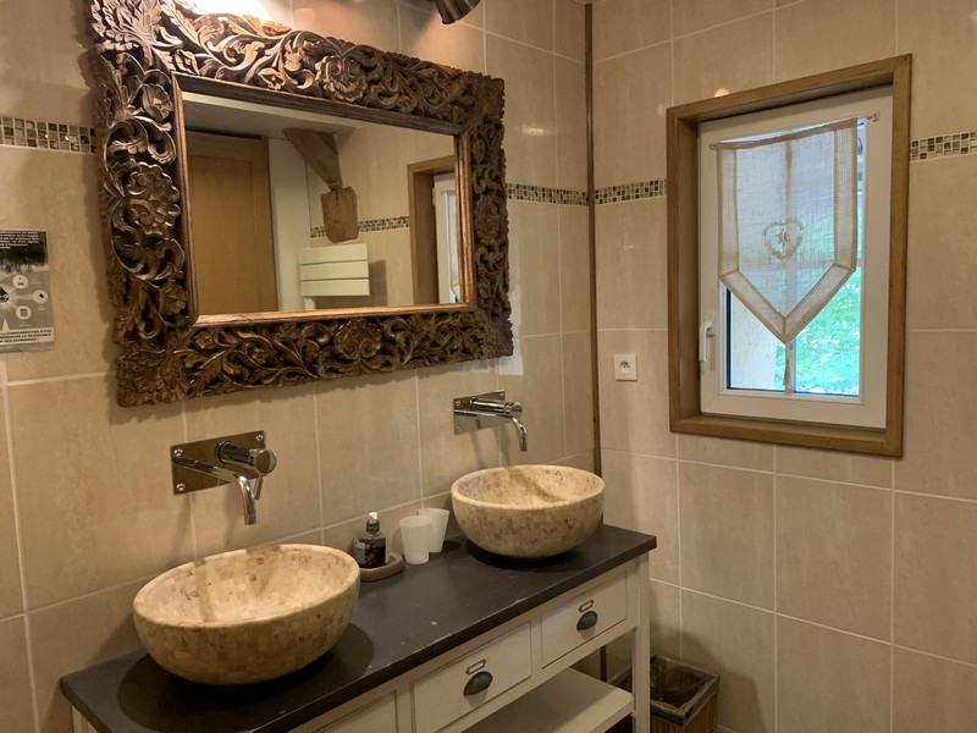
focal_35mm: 26
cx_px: 488
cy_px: 366
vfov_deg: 53.1
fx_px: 734
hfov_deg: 67.3
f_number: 1.8
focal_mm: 4.25
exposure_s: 1/33
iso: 320
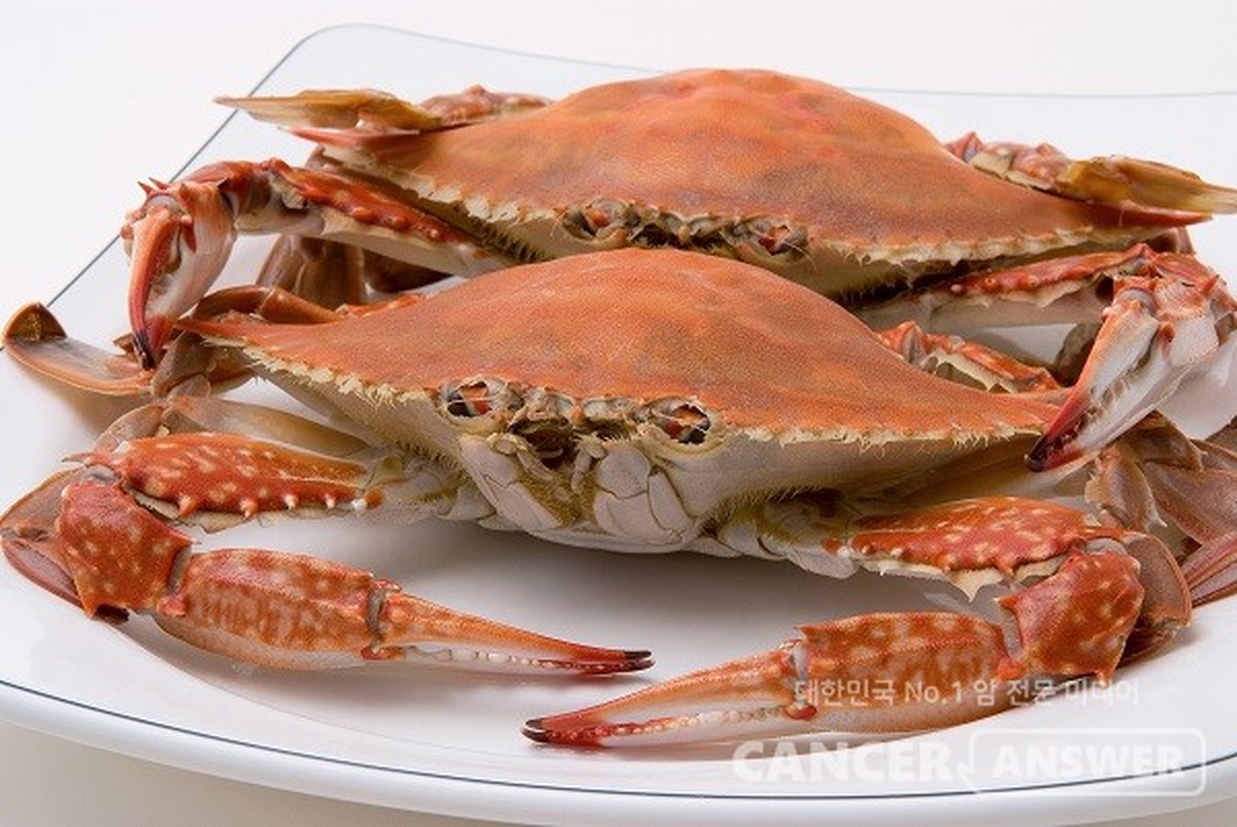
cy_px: 414
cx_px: 618
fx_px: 2854
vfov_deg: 16.5
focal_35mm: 83
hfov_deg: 24.5
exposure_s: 1/125
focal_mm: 55
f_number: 16
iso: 100
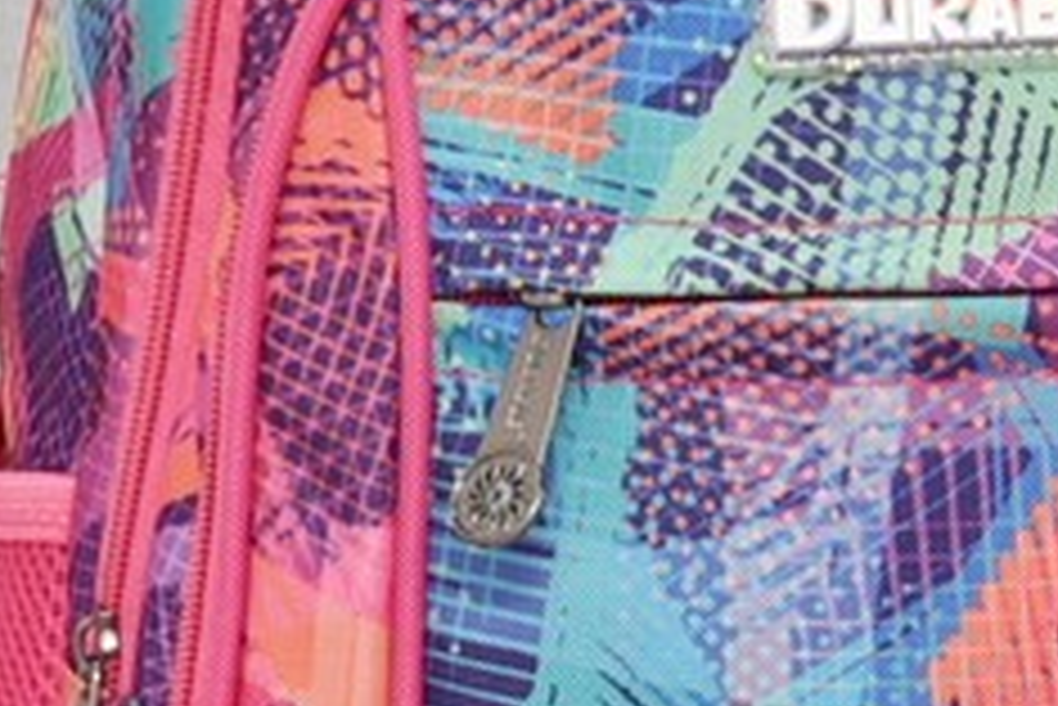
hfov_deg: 5.2
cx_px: 1004
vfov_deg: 3.5
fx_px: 11527
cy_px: 306
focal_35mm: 392
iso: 100
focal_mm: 48
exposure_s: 1/60
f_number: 5.6
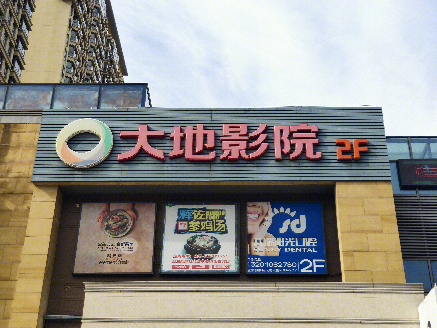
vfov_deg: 28.6
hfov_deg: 37.5
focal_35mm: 51
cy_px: 164
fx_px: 644
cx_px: 218
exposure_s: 1/853
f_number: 2.2
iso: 100
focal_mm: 6.22
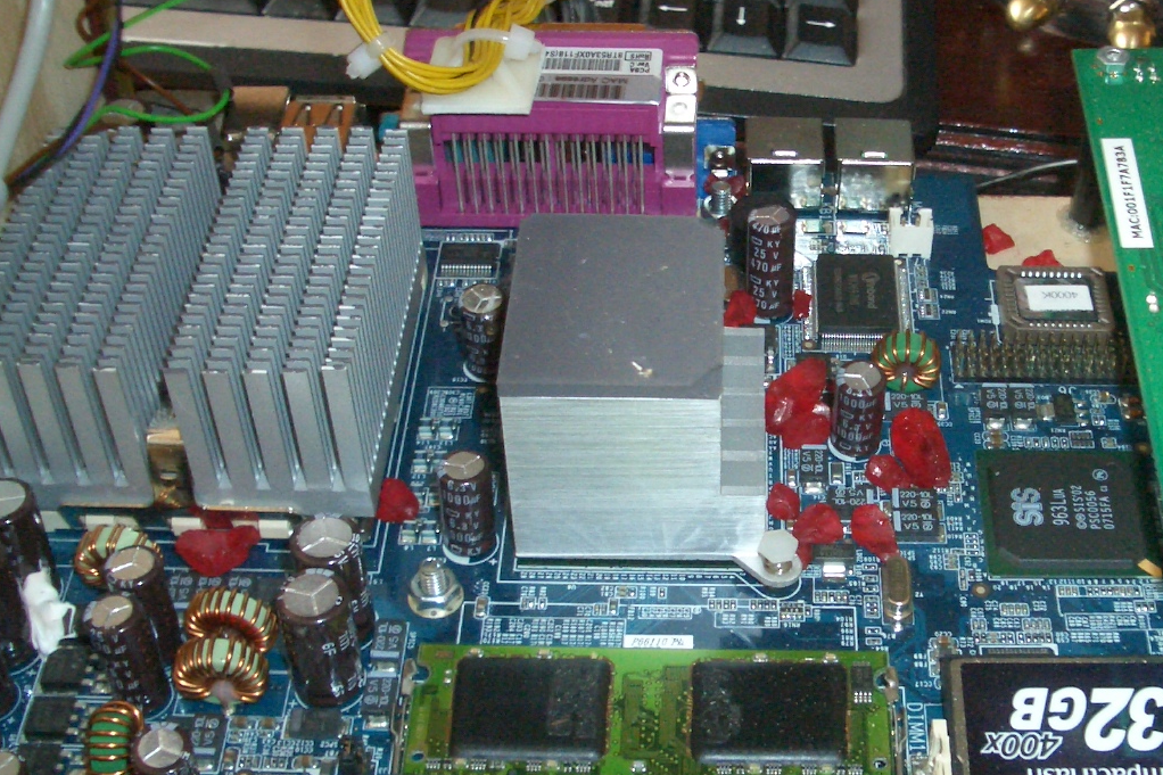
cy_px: 393
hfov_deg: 34.6
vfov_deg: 23.8
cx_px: 816
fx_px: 1841
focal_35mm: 57
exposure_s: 1/60
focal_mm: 5.8
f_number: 2.6
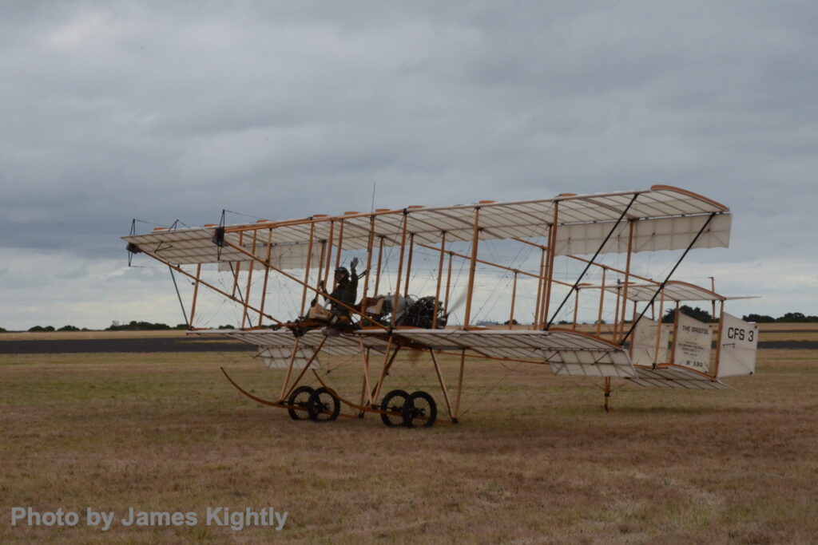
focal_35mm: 84
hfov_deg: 24.2
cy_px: 272
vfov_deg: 16.3
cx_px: 409
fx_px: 1909
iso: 2000
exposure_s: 1/400
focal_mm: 56
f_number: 25
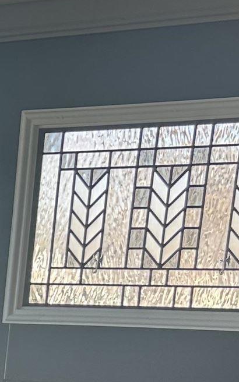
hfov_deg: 9.0
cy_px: 648
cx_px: -354
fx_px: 1344
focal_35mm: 129
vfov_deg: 14.6
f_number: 1.5
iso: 40
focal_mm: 5.7
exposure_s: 1/159
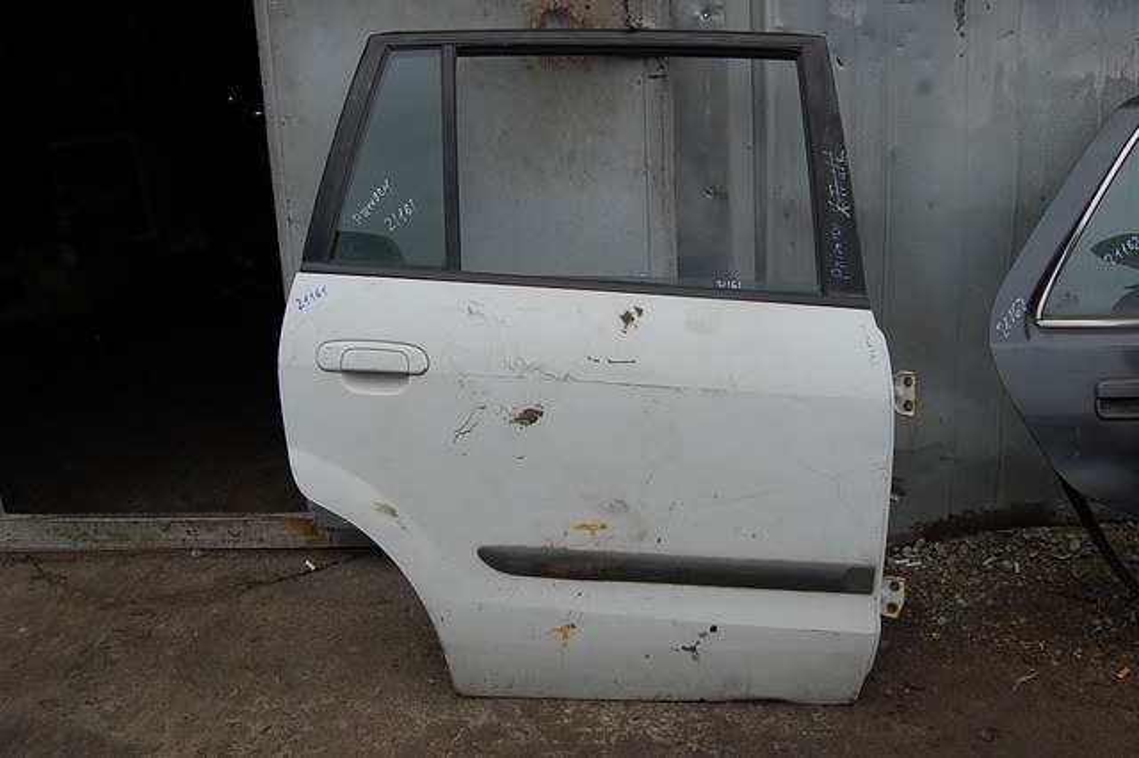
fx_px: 1091
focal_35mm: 34
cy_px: 379
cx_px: 570
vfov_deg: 38.3
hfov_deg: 55.1
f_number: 7.1
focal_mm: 23
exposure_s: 1/200
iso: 200
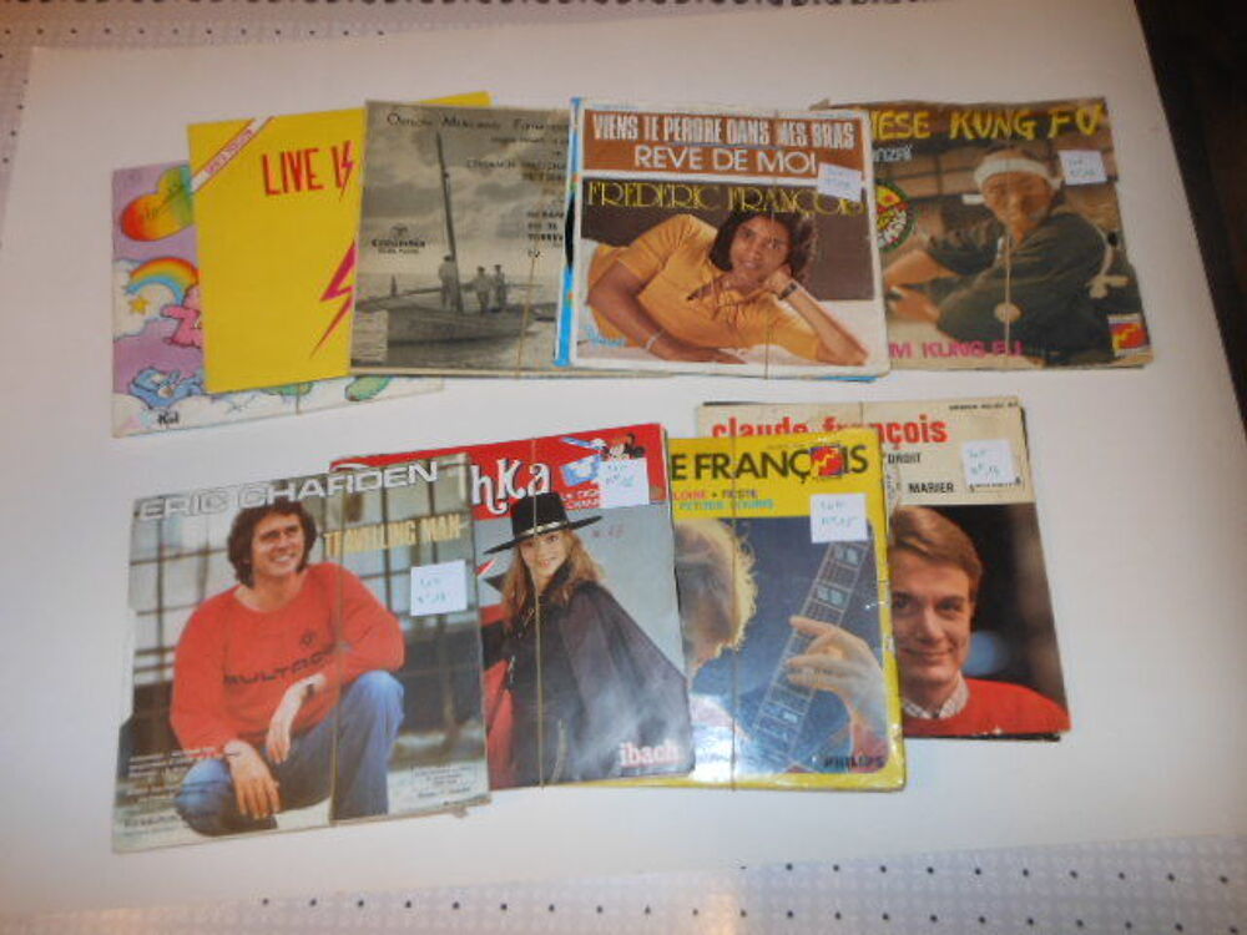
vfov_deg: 54.9
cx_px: 624
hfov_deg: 69.4
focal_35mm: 25
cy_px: 468
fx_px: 901
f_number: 3.2
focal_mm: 4.5
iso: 80
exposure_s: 1/25
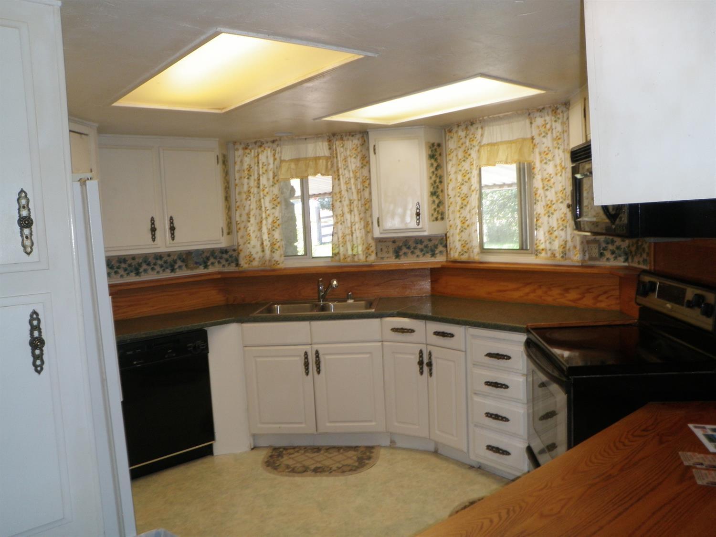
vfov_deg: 49.7
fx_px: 579
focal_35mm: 28
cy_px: 268
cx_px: 358
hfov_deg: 63.5
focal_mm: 5
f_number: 3.5
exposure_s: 1/30
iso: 100
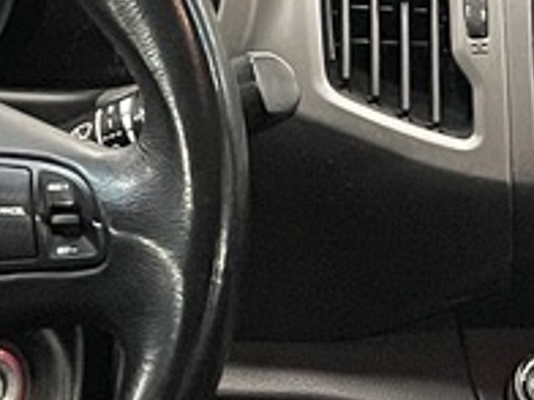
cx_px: 896
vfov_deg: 7.8
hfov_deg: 9.9
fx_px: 2946
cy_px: 171
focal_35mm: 191
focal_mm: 4.2
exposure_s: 1/50
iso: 400
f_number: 1.6
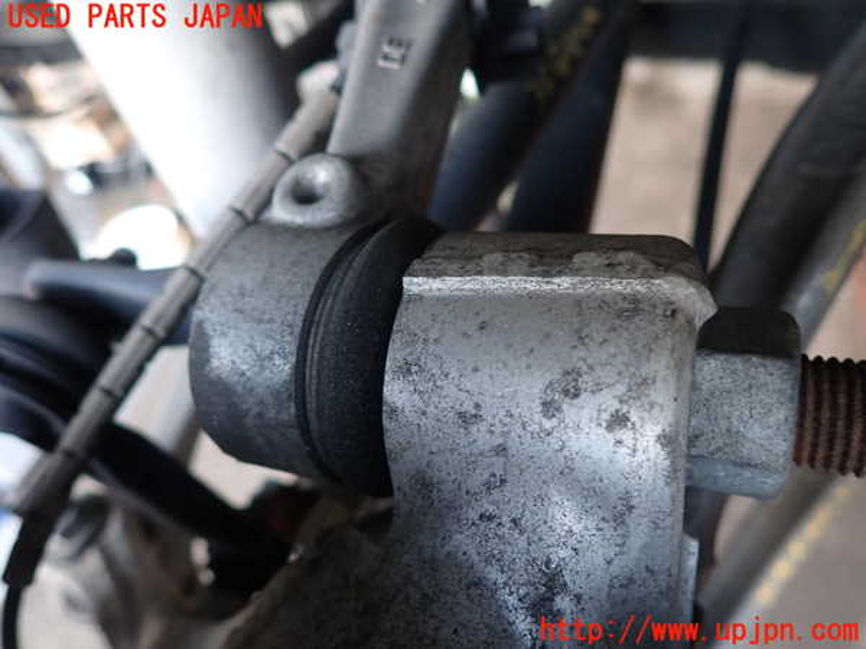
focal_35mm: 25
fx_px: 625
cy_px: 324
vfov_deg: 54.9
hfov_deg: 69.4
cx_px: 433
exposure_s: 1/60
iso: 200
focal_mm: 4.5
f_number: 2
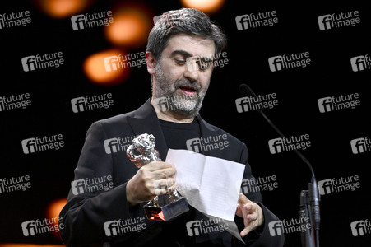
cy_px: 124
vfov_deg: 6.9
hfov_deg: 10.3
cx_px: 186
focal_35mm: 200
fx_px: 2060
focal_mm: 200
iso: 4000
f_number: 5.6
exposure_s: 1/250
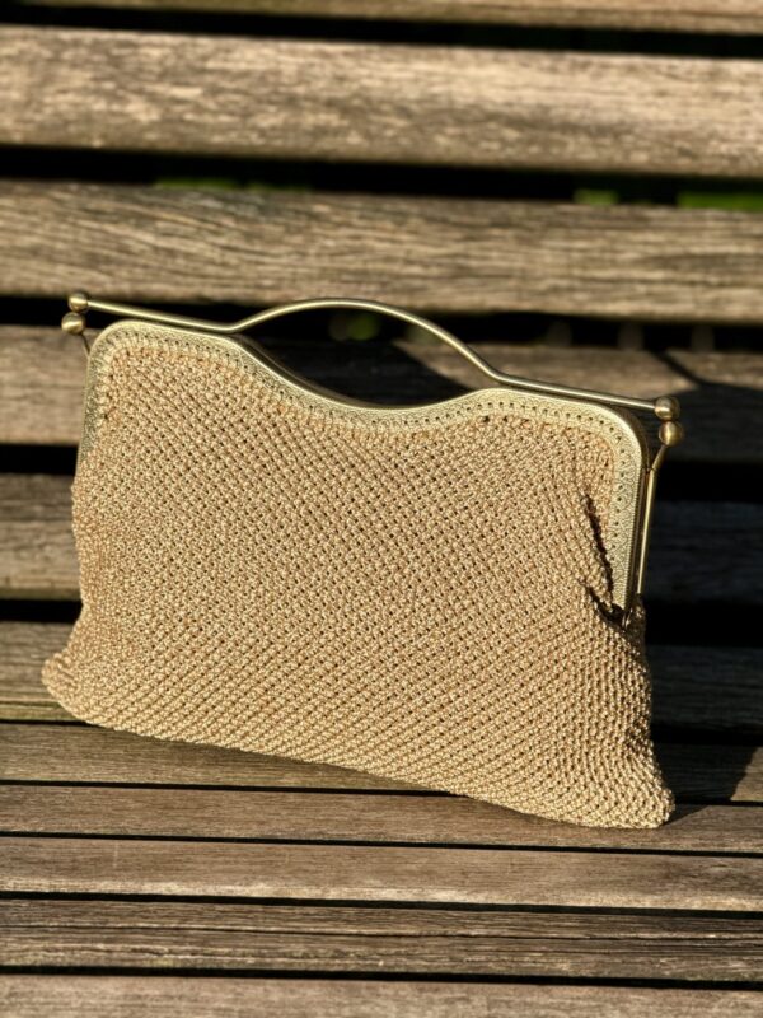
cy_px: 509
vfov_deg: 16.4
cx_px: 382
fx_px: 3527
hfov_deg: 12.3
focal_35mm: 120
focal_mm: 15.66
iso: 50
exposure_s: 1/638
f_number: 2.8
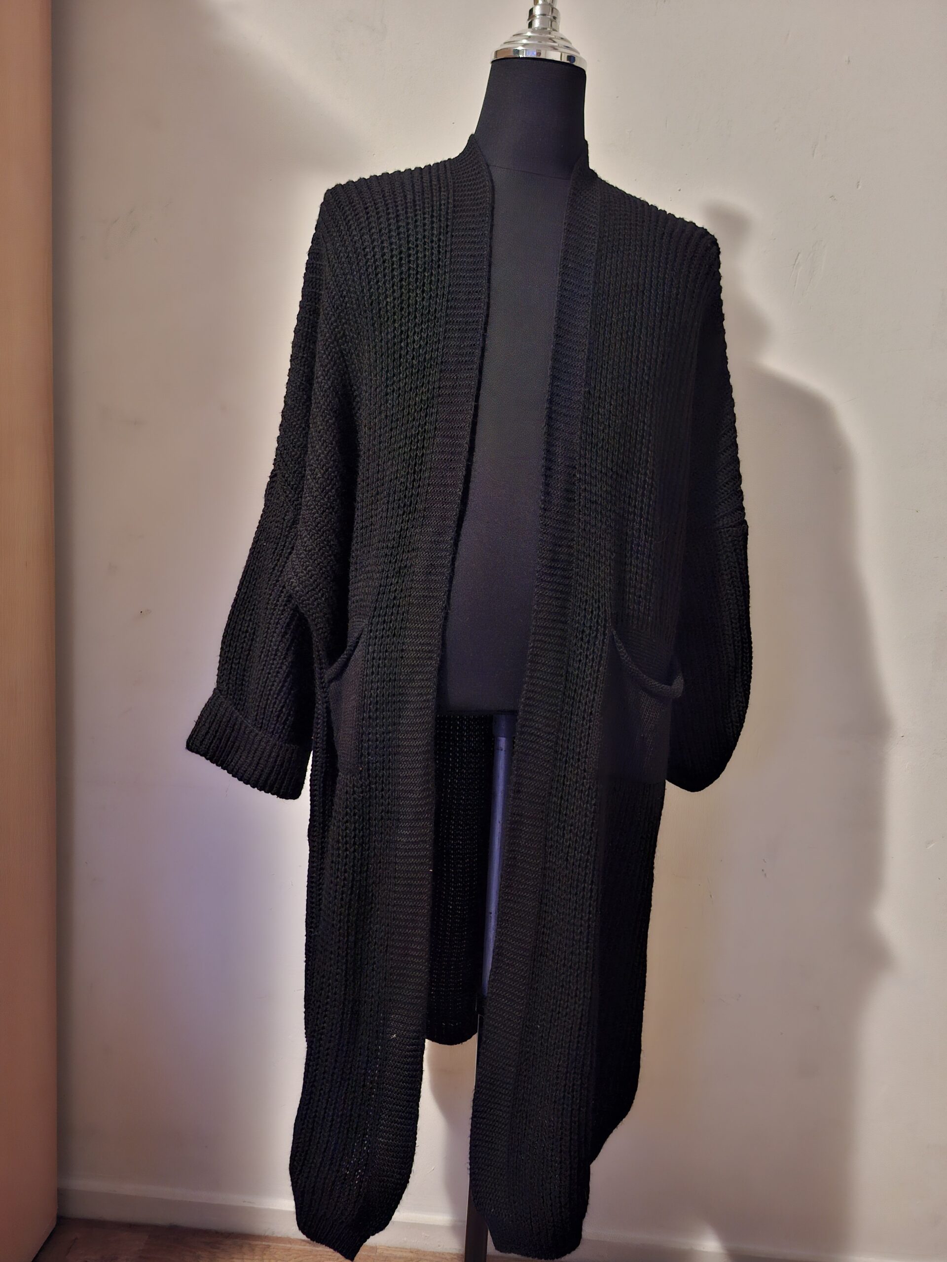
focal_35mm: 23
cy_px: 631
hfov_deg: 58.9
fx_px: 839
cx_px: 474
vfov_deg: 73.9
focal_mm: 5.54
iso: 1250
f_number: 1.8
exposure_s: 1/20
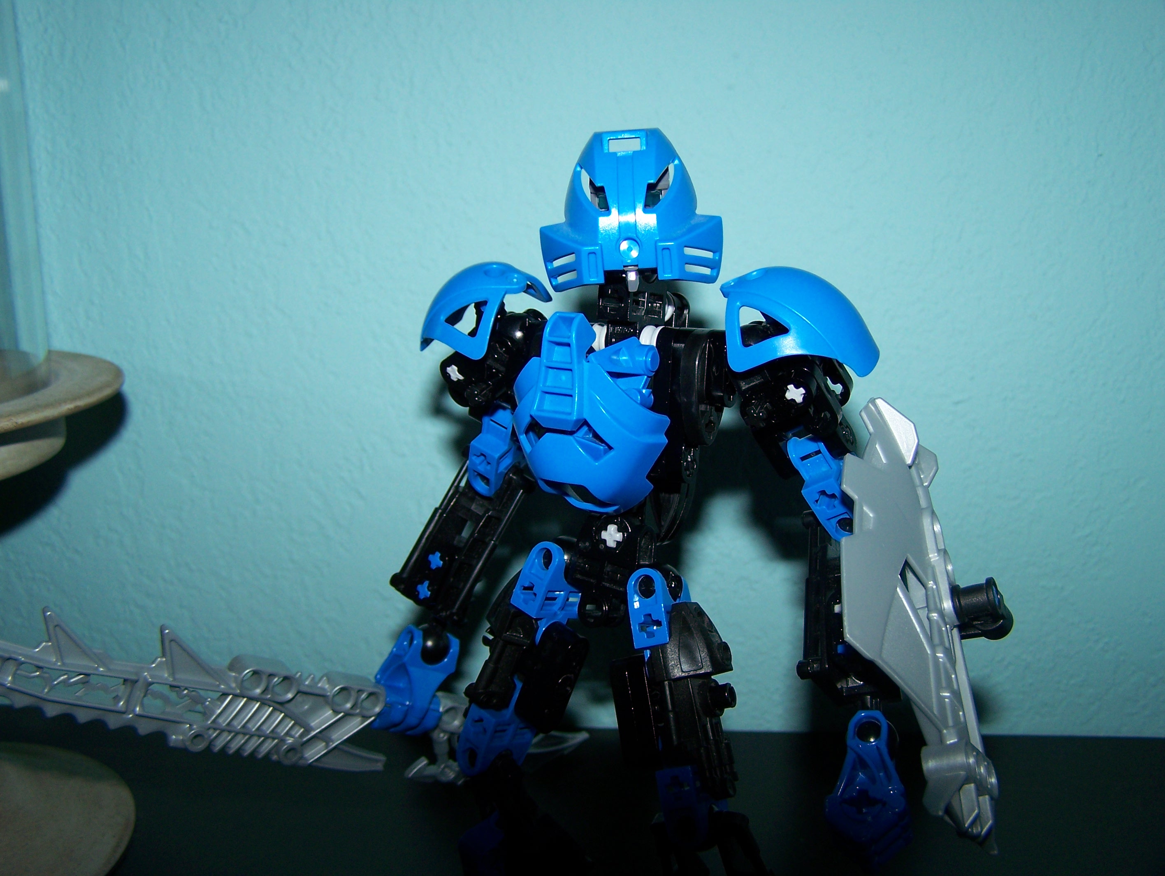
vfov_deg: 37.8
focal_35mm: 38
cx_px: 582
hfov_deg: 48.9
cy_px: 438
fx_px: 1280
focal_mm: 6.3
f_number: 2.8
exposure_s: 1/60
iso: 80
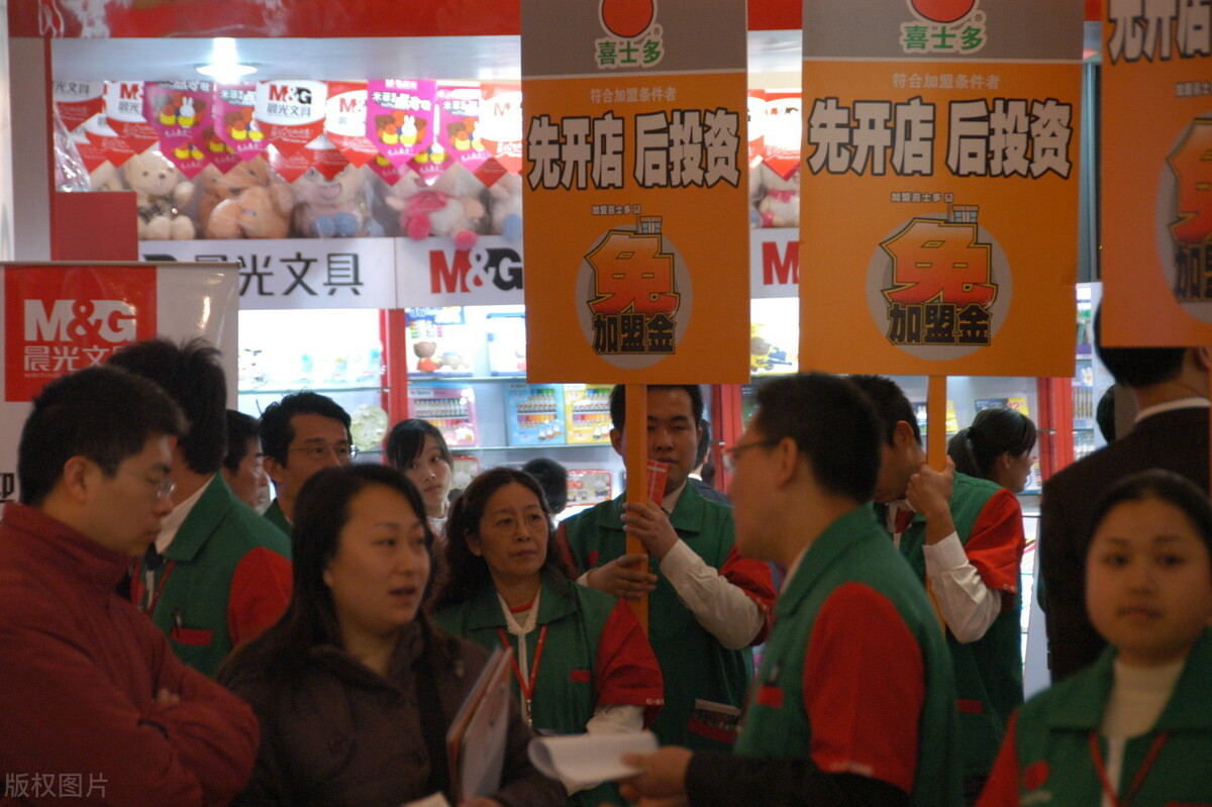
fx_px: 6057
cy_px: 404
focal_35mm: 180
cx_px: 606
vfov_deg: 7.6
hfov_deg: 11.4
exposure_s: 1/40
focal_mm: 120
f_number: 5.6
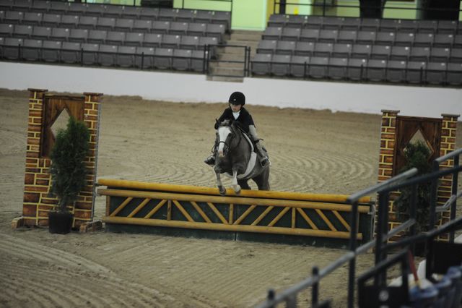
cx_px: 231
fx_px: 2565
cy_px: 154
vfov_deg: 6.9
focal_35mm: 200
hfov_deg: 10.3
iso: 6400
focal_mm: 200
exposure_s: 1/400
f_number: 2.8
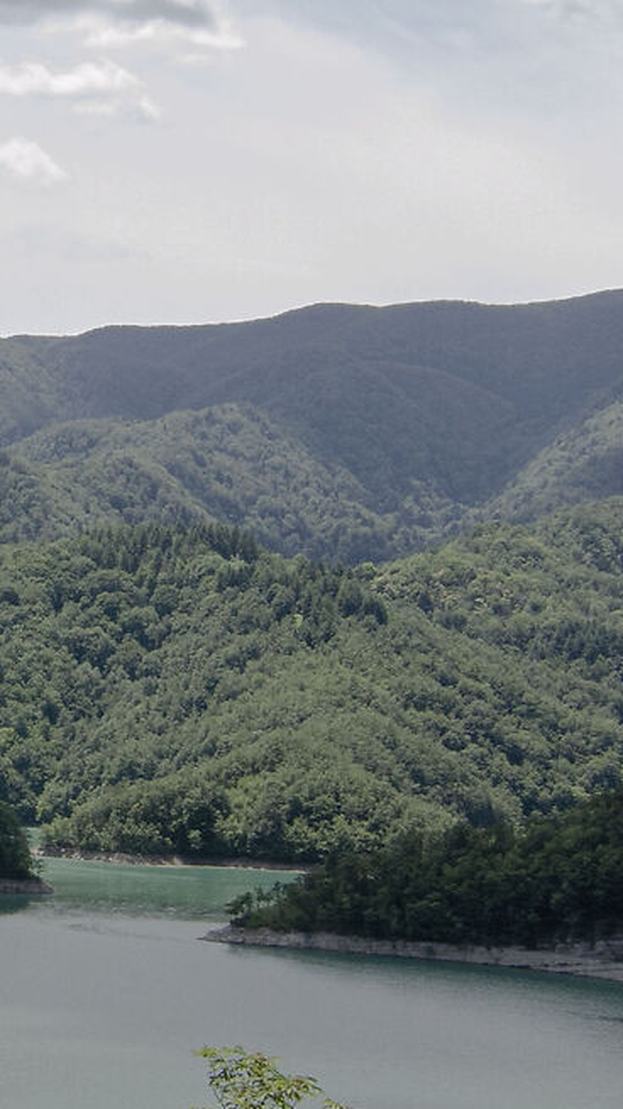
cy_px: 479
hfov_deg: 12.7
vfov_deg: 23.2
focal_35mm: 92
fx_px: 2704
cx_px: -190
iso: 320
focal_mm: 16
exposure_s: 1/80
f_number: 11
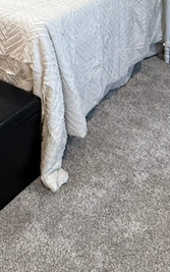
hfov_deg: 22.0
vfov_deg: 29.4
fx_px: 422
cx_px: 3
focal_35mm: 57
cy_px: -74
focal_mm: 2.22
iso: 250
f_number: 2.2
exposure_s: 1/60
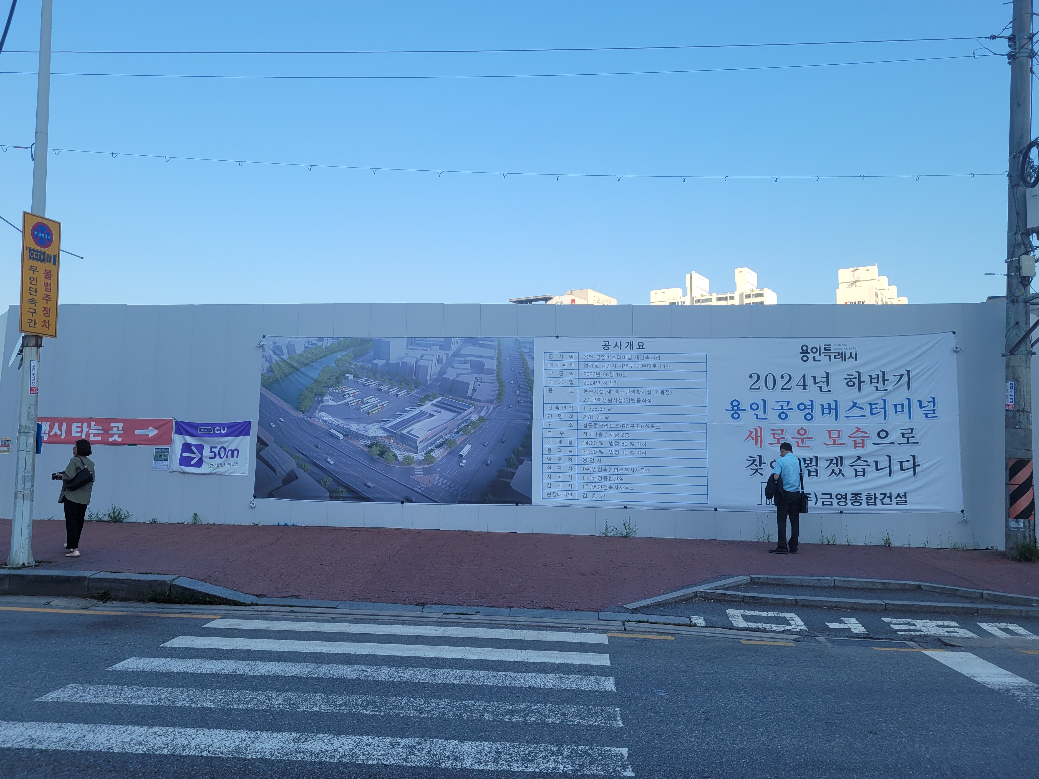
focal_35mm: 28
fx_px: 840
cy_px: 382
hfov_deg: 63.4
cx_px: 500
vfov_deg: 49.7
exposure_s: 1/1132
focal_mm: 5.4
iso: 40
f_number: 1.8
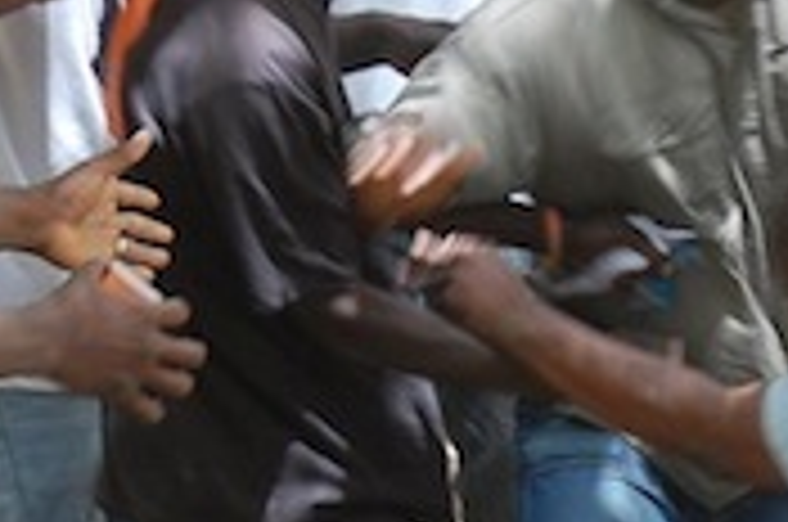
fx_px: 4191
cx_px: 572
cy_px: 369
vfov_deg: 7.1
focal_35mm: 192
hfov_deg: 10.7
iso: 400
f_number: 4.2
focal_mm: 35
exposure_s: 1/60
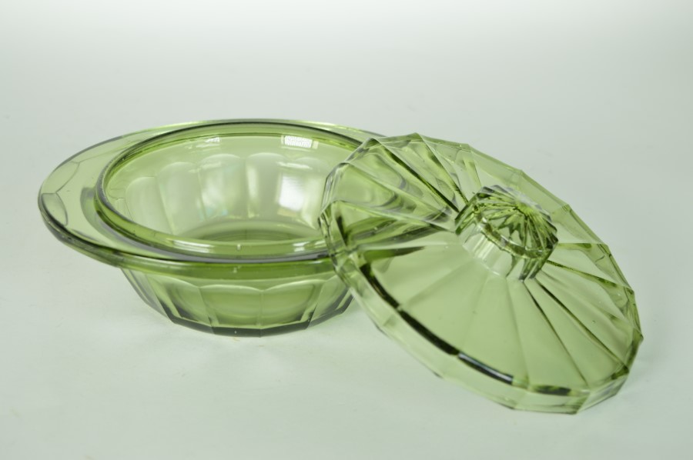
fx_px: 981
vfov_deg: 26.4
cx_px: 346
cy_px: 230
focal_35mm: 51
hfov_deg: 38.9
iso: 100
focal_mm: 34
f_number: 6.3
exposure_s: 1/125
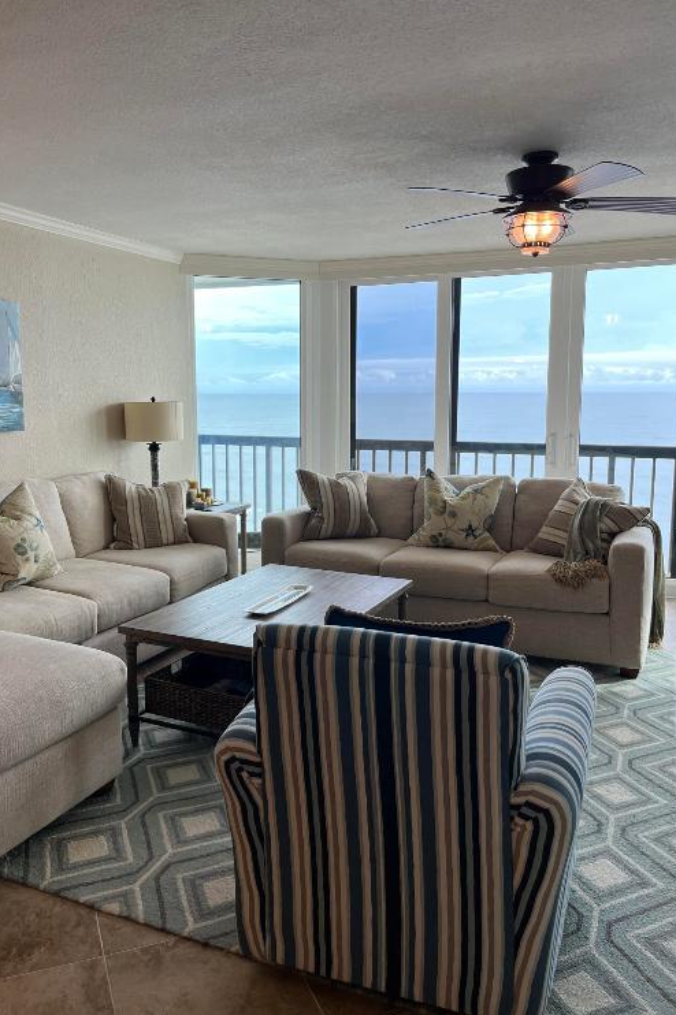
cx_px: 300
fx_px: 789
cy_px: 494
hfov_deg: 46.3
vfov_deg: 65.5
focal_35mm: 28
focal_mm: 5.1
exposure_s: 1/120
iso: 50
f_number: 1.6
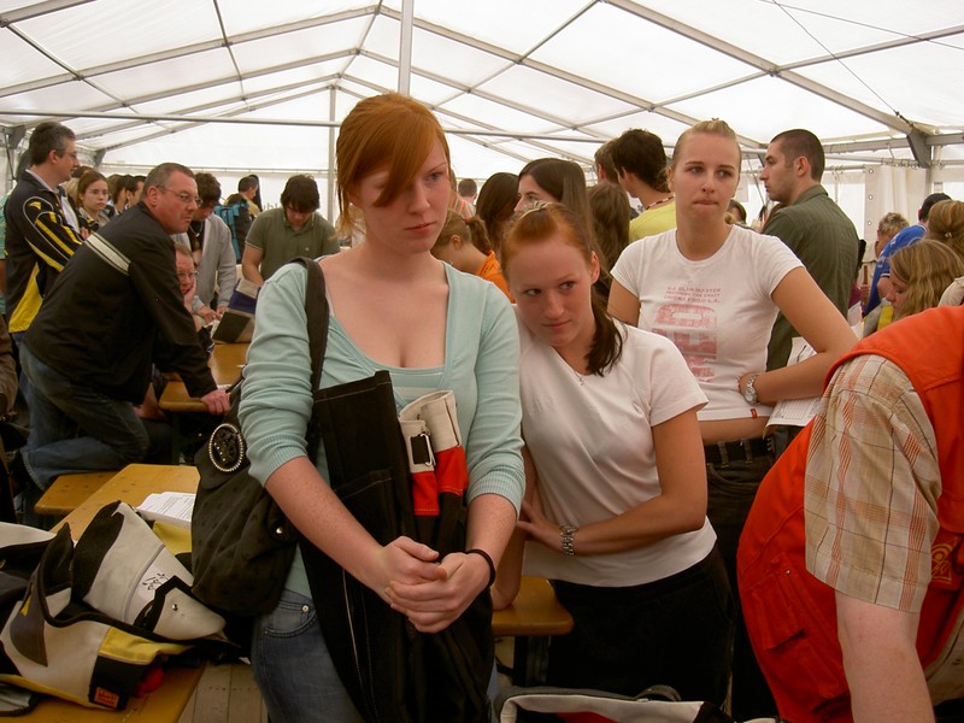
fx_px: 1086
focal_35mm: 39
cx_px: 482
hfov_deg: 47.9
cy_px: 362
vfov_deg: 36.8
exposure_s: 1/78.1
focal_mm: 8
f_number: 2.8
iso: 100
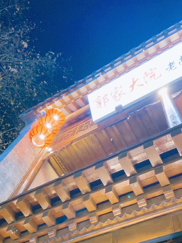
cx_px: 91
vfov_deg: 32.2
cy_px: 122
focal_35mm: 60
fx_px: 421
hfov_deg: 24.4
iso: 500
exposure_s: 1/50
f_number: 1.8
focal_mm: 4.25
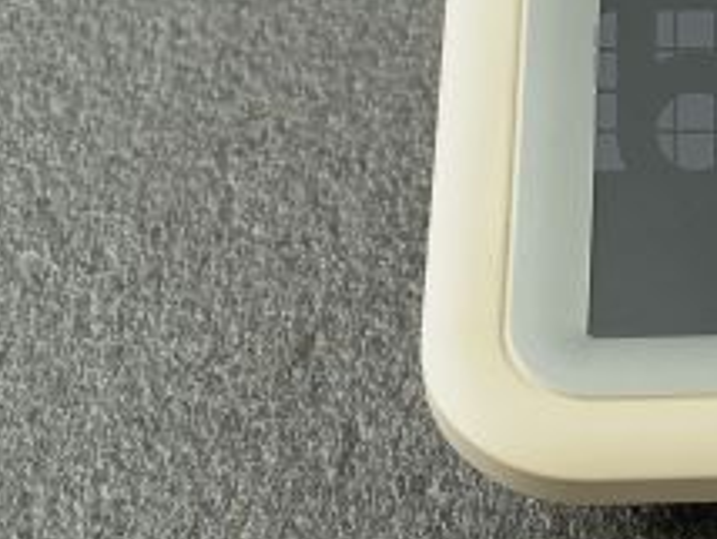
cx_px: 928
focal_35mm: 175
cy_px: 92
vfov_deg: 8.5
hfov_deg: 11.0
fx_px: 3629
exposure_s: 1/100
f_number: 7.1
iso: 800
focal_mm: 65
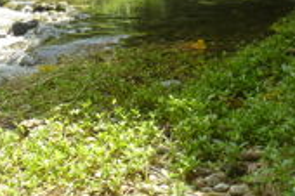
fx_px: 827
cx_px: 148
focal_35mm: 101
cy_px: -10
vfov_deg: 13.3
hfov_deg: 20.2
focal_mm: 5.4
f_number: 4
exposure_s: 1/250
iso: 100
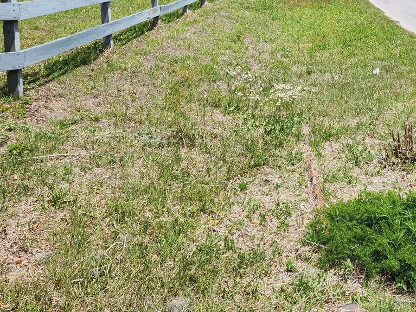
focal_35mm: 48
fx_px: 577
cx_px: 312
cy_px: 28
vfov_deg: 29.0
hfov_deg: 38.6
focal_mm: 6.4
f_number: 1.8
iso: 12
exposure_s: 1/929
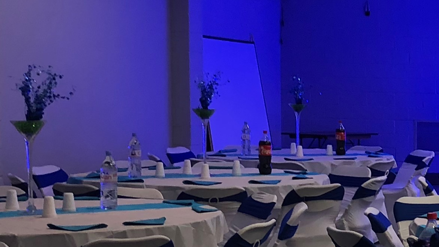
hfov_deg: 18.3
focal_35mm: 105
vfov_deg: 11.5
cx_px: 635
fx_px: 1222
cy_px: 218
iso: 40
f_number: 1.8
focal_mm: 4
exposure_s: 1/17
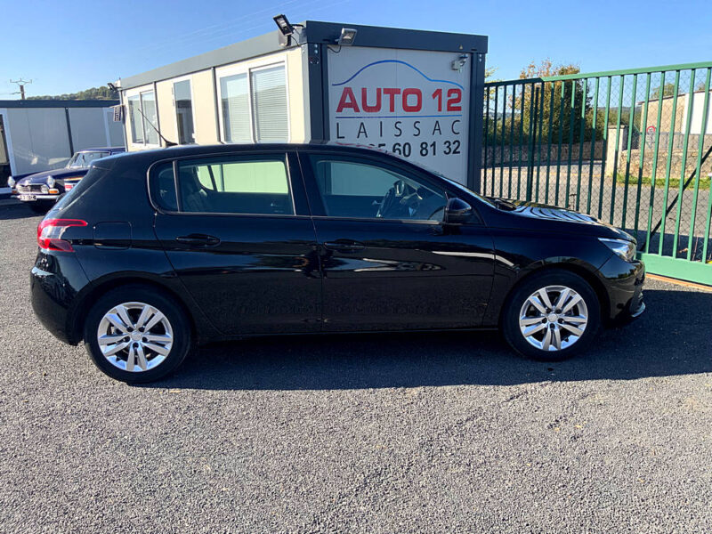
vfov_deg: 48.2
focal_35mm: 29
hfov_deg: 61.7
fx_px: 596
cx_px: 356
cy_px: 267
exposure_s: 1/666
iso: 16
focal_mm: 3
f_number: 1.8
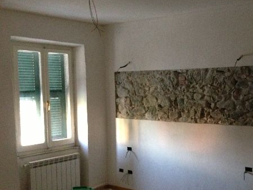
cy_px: 112
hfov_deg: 39.9
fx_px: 344
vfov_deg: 30.8
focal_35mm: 47
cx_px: 171
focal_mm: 4.13
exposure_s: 1/15
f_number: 2.4
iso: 640
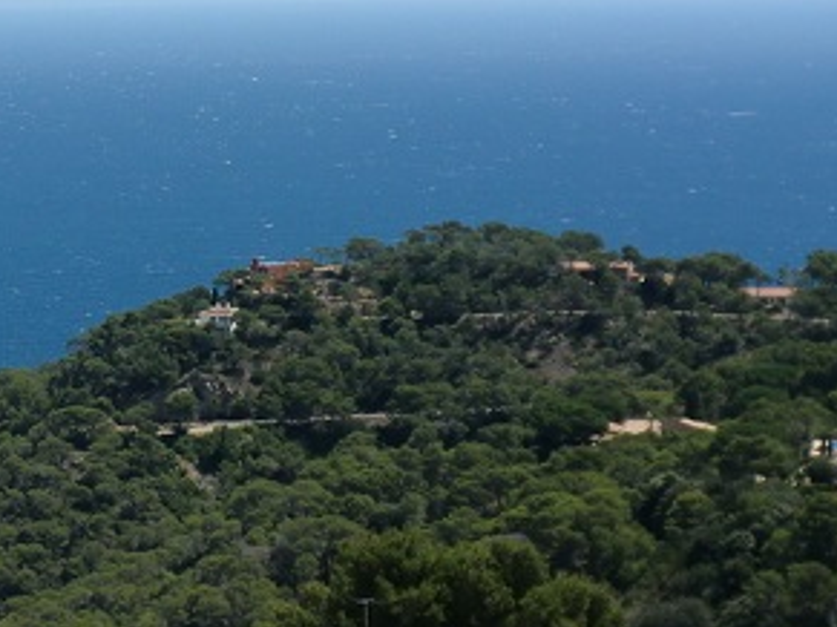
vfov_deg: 8.6
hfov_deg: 11.3
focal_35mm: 172
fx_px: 4157
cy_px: 211
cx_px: -89
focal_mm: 11.2
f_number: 4.2
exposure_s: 1/800
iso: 64
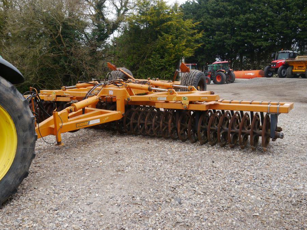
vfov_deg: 44.2
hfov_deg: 56.8
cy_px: 113
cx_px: 147
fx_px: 284
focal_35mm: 32
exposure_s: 1/200
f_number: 5
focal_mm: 14
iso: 160
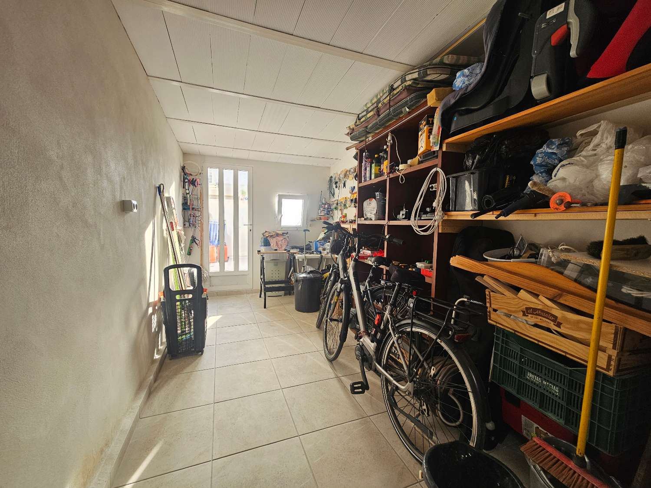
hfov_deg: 106.2
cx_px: 326
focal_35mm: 13
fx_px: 244
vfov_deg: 89.9
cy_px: 244
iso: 64
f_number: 2.2
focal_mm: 2.2
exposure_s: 1/100
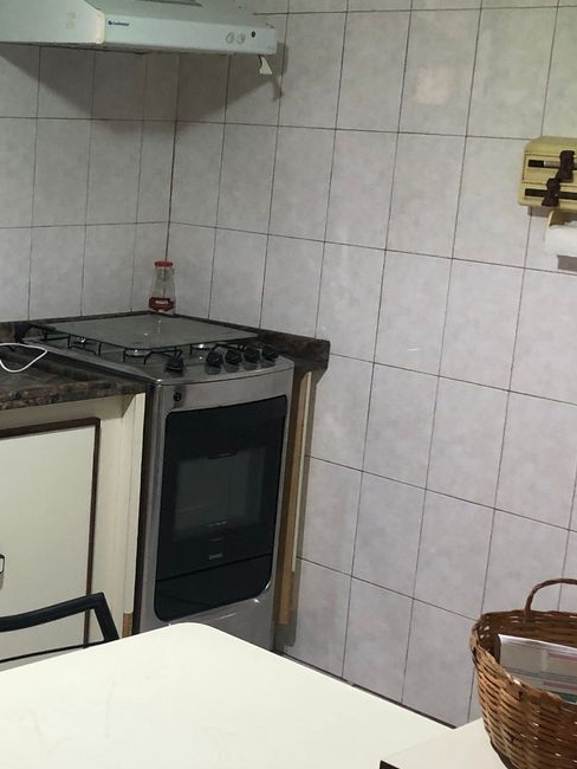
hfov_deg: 22.8
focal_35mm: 62
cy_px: 419
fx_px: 1377
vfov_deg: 31.2
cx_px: 6
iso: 50
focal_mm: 4
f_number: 1.8
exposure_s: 1/15
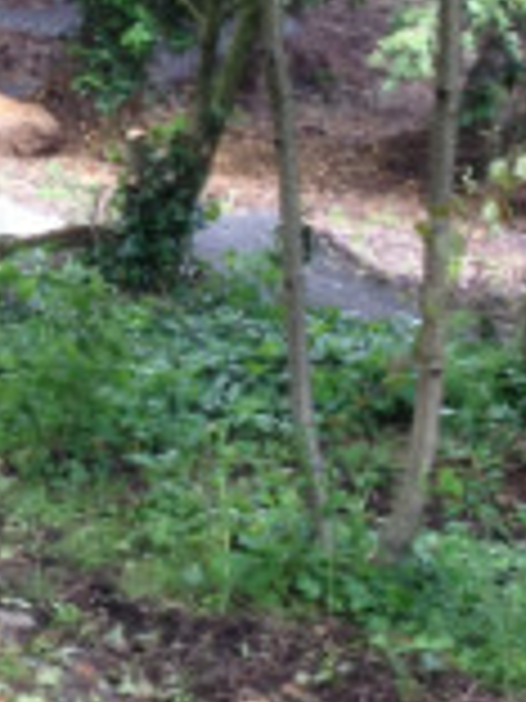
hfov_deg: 8.8
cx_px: -164
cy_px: 110
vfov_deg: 11.8
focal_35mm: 167
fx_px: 3383
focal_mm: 4.28
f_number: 2.4
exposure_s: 1/60
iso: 50
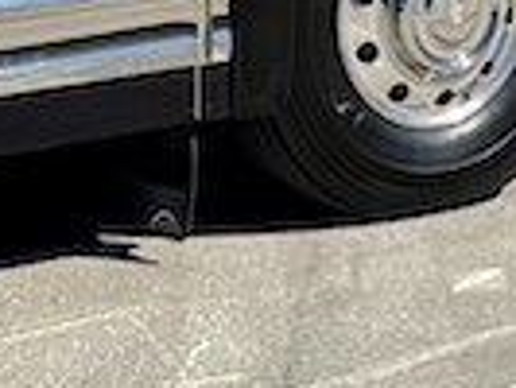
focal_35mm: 180
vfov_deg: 7.7
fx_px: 2686
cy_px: -535
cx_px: 613
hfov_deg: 10.8
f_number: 1.78
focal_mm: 6.76
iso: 80
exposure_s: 1/4975
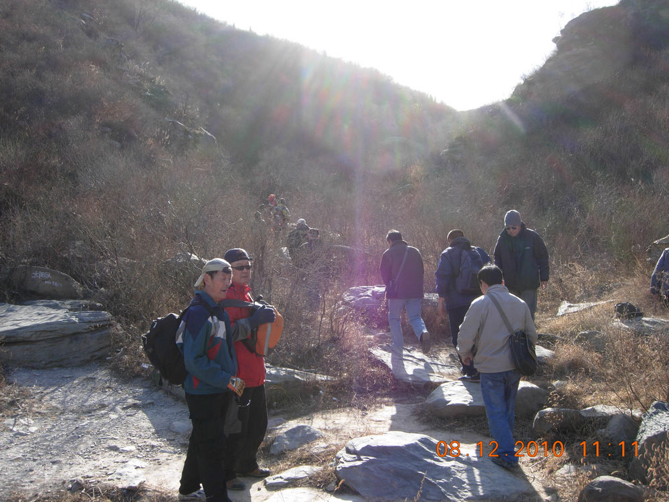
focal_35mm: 36
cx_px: 334
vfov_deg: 39.7
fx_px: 696
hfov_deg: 51.4
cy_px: 251
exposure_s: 1/181
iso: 50
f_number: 4.8
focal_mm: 7.5
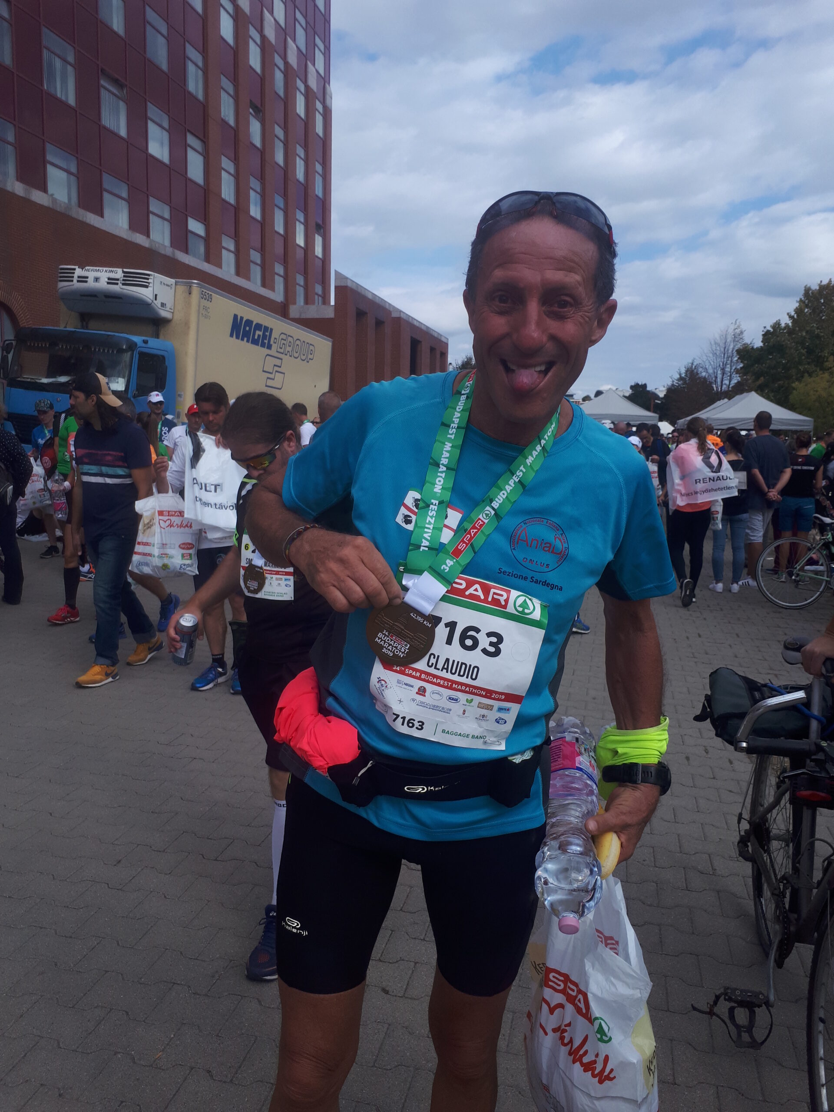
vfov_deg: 65.3
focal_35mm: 27
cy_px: 556
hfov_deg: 51.4
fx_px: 867
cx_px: 417
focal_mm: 3.6
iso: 40
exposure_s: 1/1538
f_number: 1.9
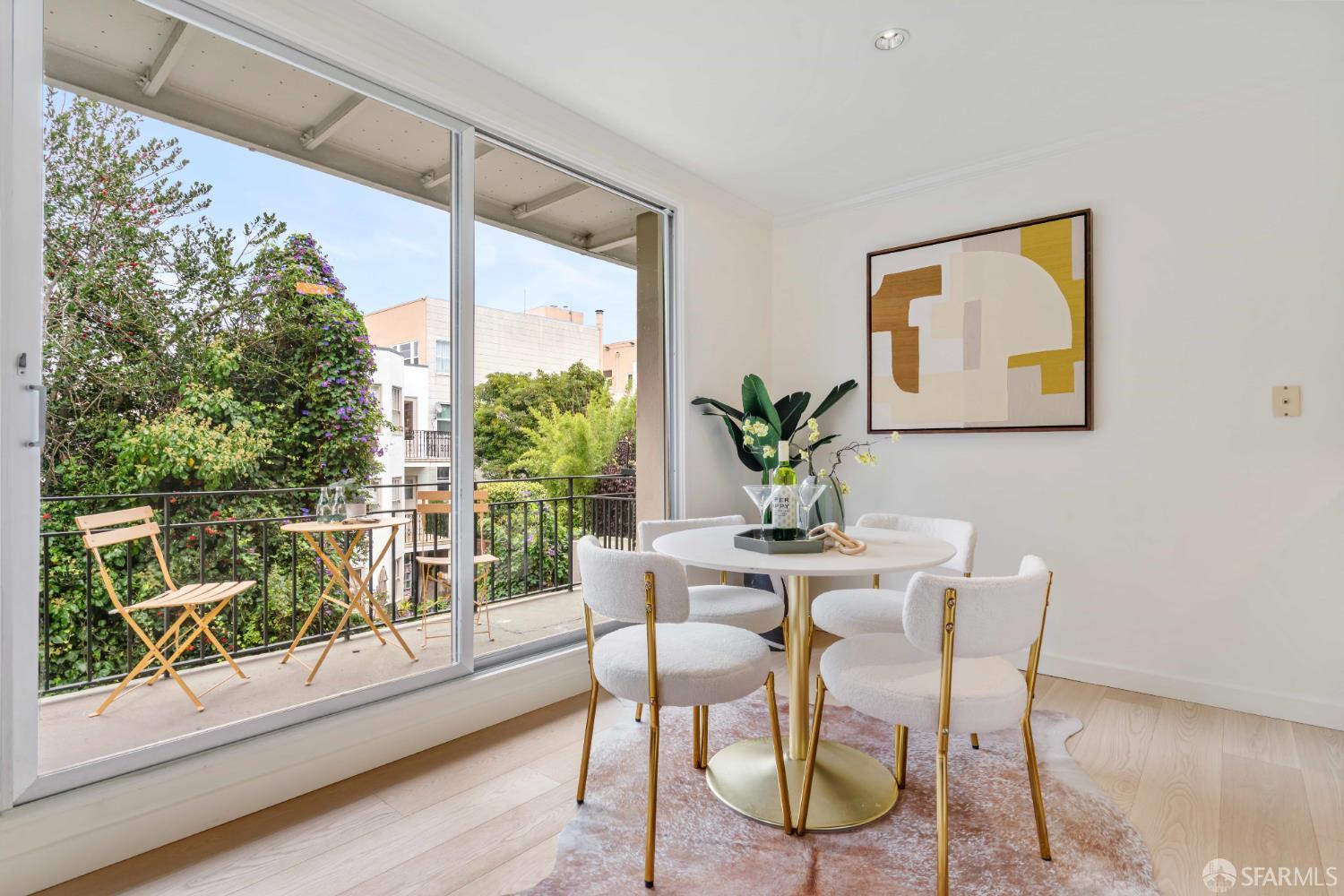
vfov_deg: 70.4
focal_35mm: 17
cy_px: 448
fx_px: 635
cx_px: 672
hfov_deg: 93.3
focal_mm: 17
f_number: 11
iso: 640
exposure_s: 1/20
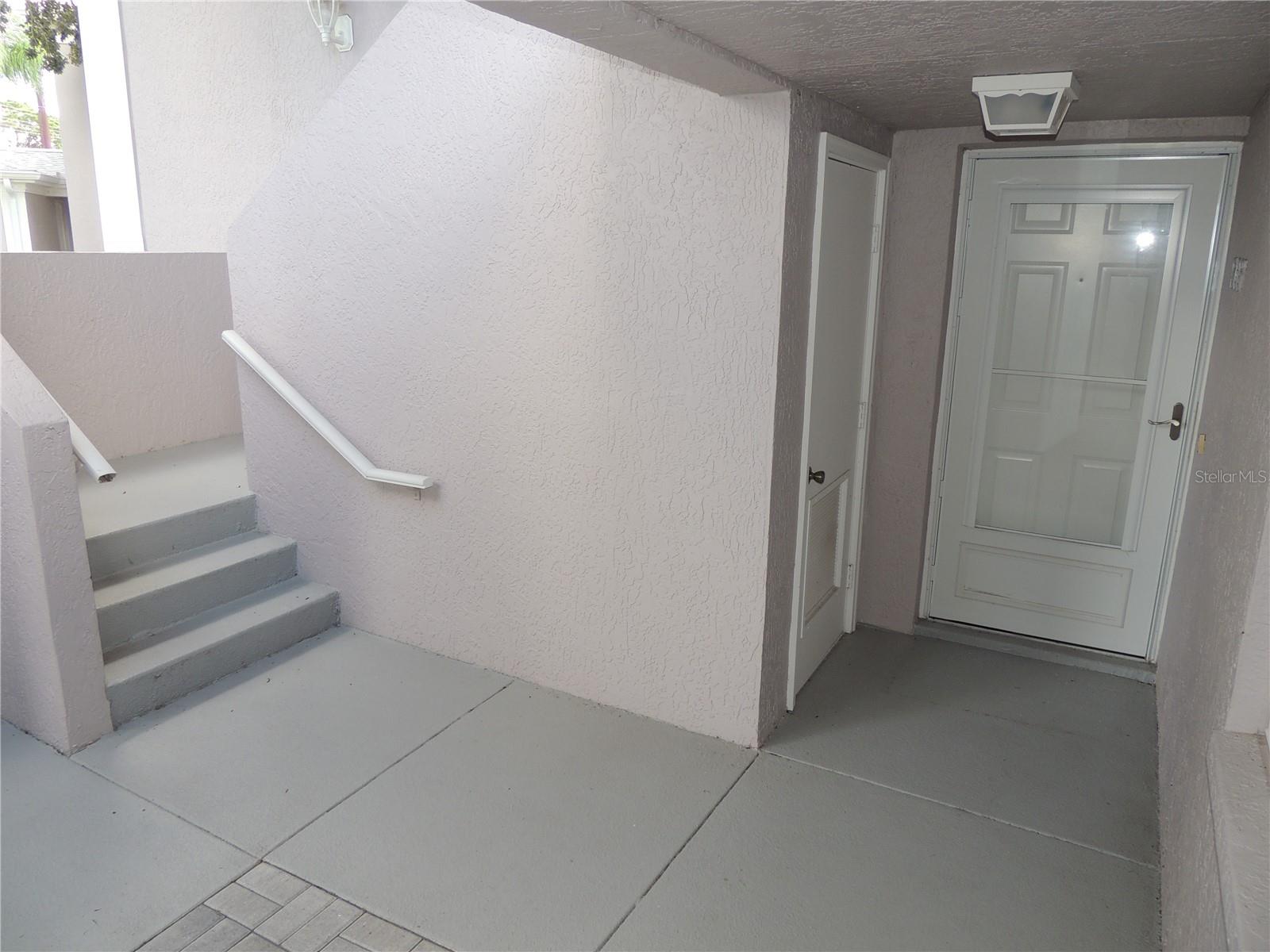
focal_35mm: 24
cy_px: 476
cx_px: 635
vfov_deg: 56.8
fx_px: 881
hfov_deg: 71.6
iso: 100
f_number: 3
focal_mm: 4.3
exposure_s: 1/60
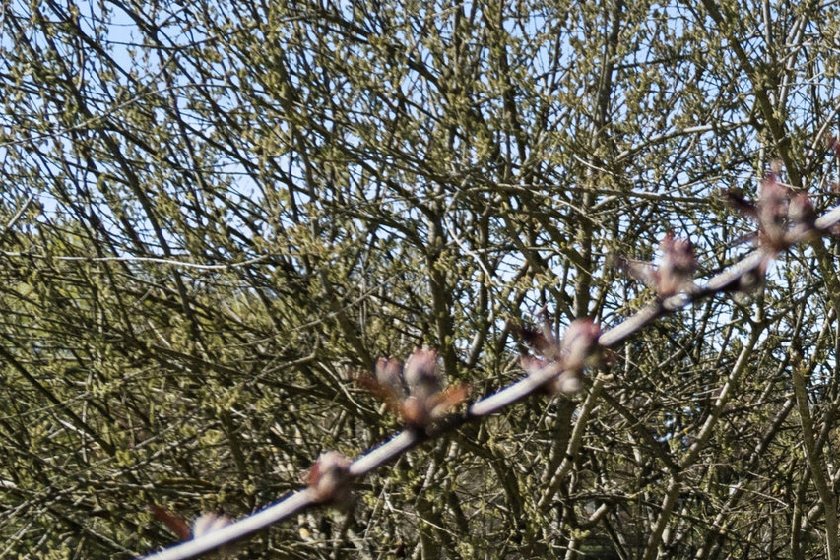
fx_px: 2707
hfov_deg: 15.5
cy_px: 804
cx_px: 1447
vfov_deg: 11.4
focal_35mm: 116
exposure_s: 1/4000
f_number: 4
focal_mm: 22
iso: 250
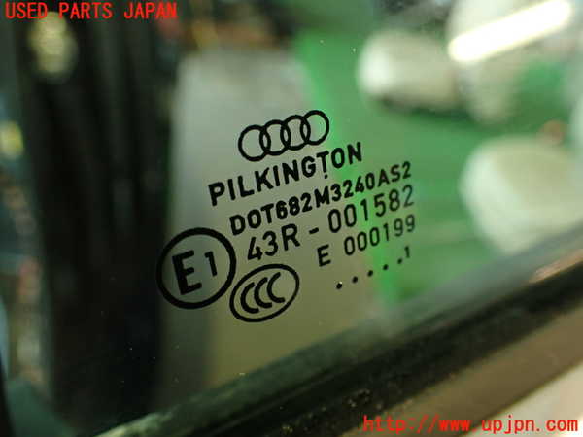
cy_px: 218
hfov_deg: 56.8
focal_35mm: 32
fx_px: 539
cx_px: 292
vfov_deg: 44.2
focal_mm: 5.79
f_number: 2.4
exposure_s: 1/30
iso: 400
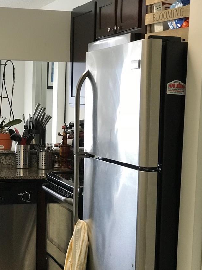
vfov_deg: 23.7
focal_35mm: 82
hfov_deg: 17.9
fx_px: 638
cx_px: 65
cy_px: 186
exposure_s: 1/60
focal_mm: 6.6
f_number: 2.8
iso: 250
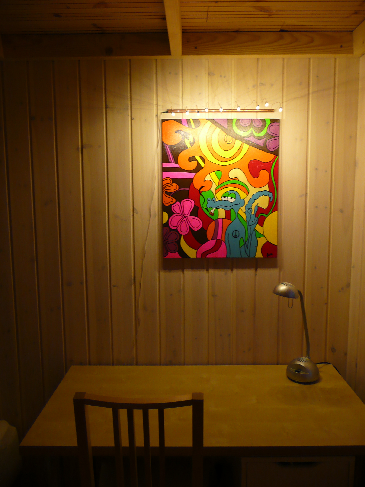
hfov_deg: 49.7
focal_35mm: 28
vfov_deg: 63.4
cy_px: 244
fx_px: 394
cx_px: 182
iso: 200
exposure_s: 1/3.2
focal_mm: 4.6
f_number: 3.3
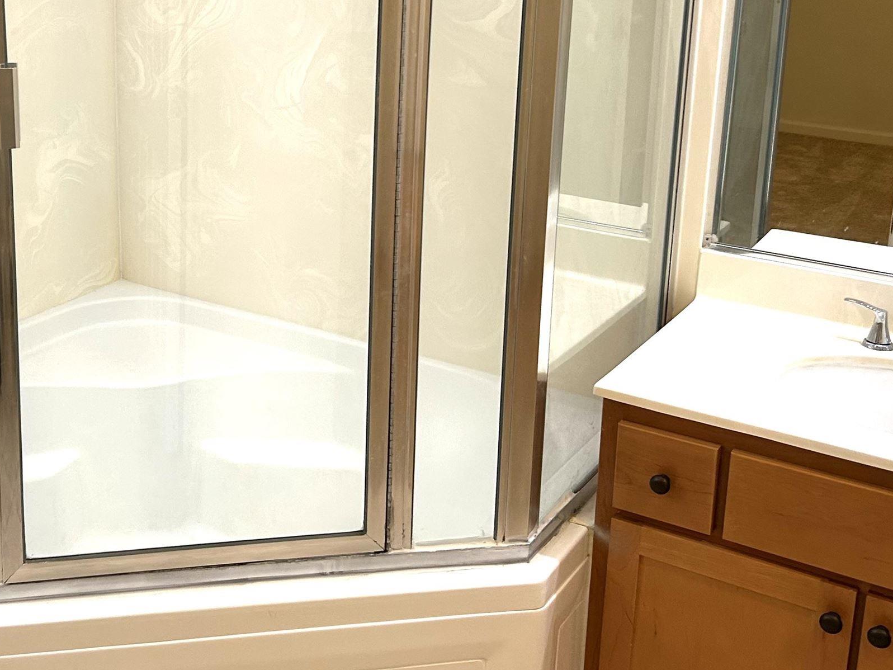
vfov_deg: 28.8
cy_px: 185
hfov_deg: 37.0
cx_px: 189
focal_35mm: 50
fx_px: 1290
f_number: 1.5
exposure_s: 1/120
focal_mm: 5.7
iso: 125
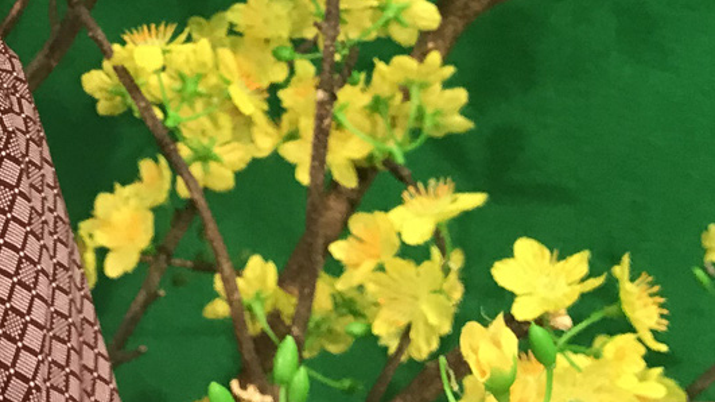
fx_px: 2179
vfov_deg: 10.2
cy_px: -213
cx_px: -3
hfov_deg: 18.2
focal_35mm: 115
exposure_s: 1/20
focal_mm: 3.99
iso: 40
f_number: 1.8
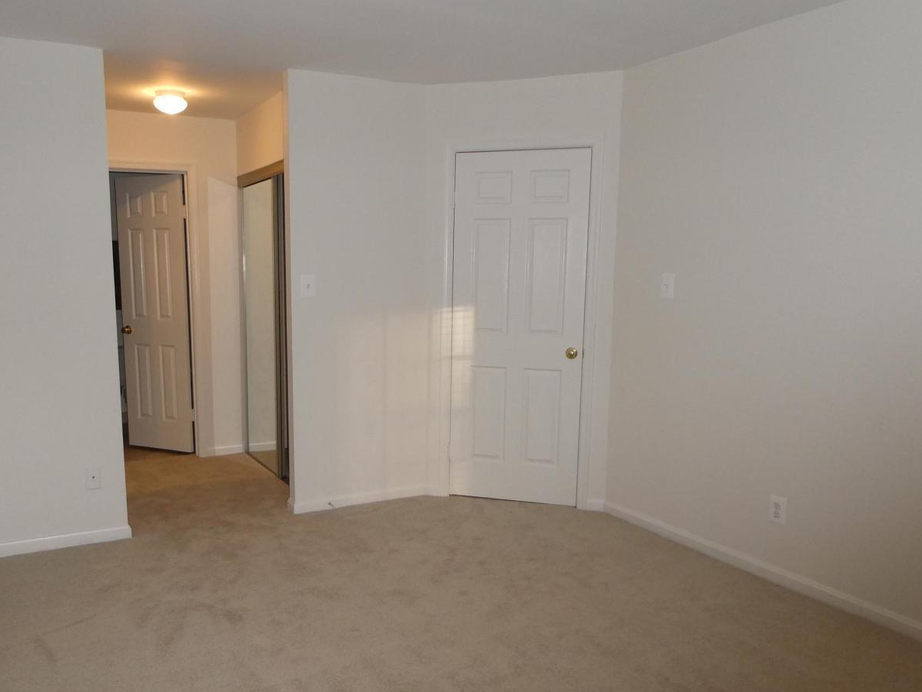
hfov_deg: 61.4
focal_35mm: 29
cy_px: 386
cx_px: 401
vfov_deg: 48.1
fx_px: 772
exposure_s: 1/60
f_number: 3.3
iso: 200
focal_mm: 4.3
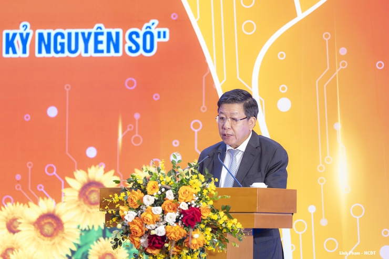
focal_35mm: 188
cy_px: 130
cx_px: 194
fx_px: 2031
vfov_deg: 7.3
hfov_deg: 10.9
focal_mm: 188
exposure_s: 1/160
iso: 1600
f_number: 4
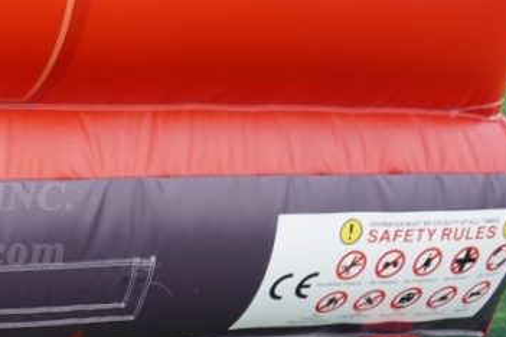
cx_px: -187
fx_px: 984
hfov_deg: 24.4
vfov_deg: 19.4
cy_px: 224
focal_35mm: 70
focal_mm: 16
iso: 100
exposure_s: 1/80
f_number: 5.6
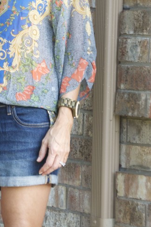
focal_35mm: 298
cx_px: 25
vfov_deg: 6.9
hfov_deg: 4.6
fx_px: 1878
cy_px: 50
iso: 900
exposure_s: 1/125
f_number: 4.5
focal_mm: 95
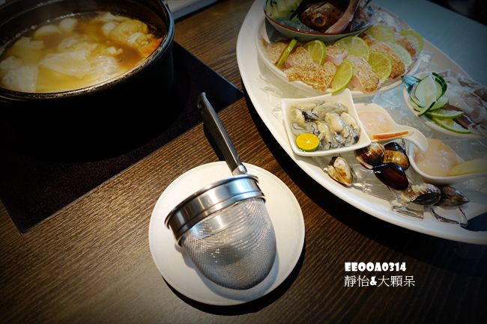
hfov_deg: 73.8
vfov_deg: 53.1
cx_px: 244
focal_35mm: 24
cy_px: 162
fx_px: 325
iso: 250
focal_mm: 8.8
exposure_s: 1/30
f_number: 1.8
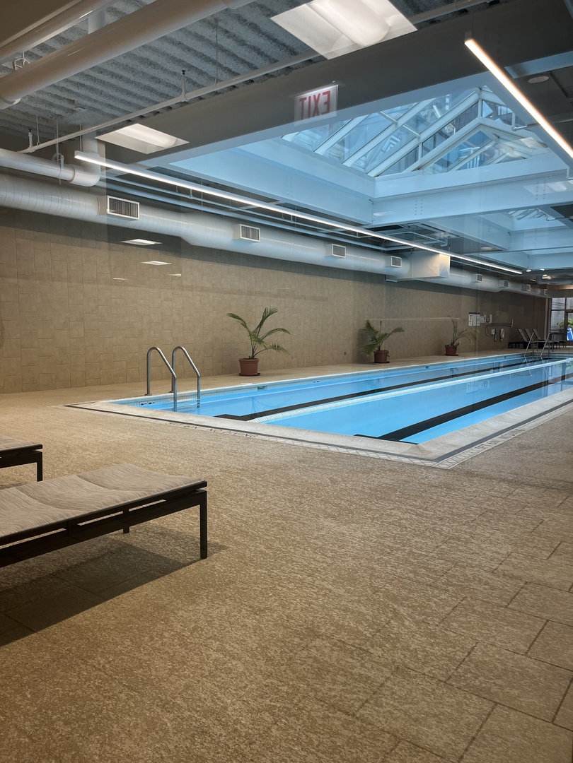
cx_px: 286
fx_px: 574
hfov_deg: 53.1
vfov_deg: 67.3
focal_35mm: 26
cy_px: 382
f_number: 1.6
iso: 100
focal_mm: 5.1
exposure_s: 1/120
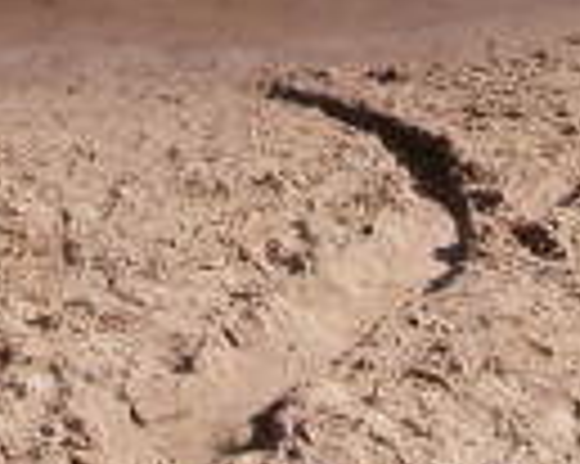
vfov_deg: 12.2
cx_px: 175
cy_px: -369
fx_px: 1990
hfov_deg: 16.5
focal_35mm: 116
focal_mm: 4.2
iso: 100
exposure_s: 1/200
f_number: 7.9
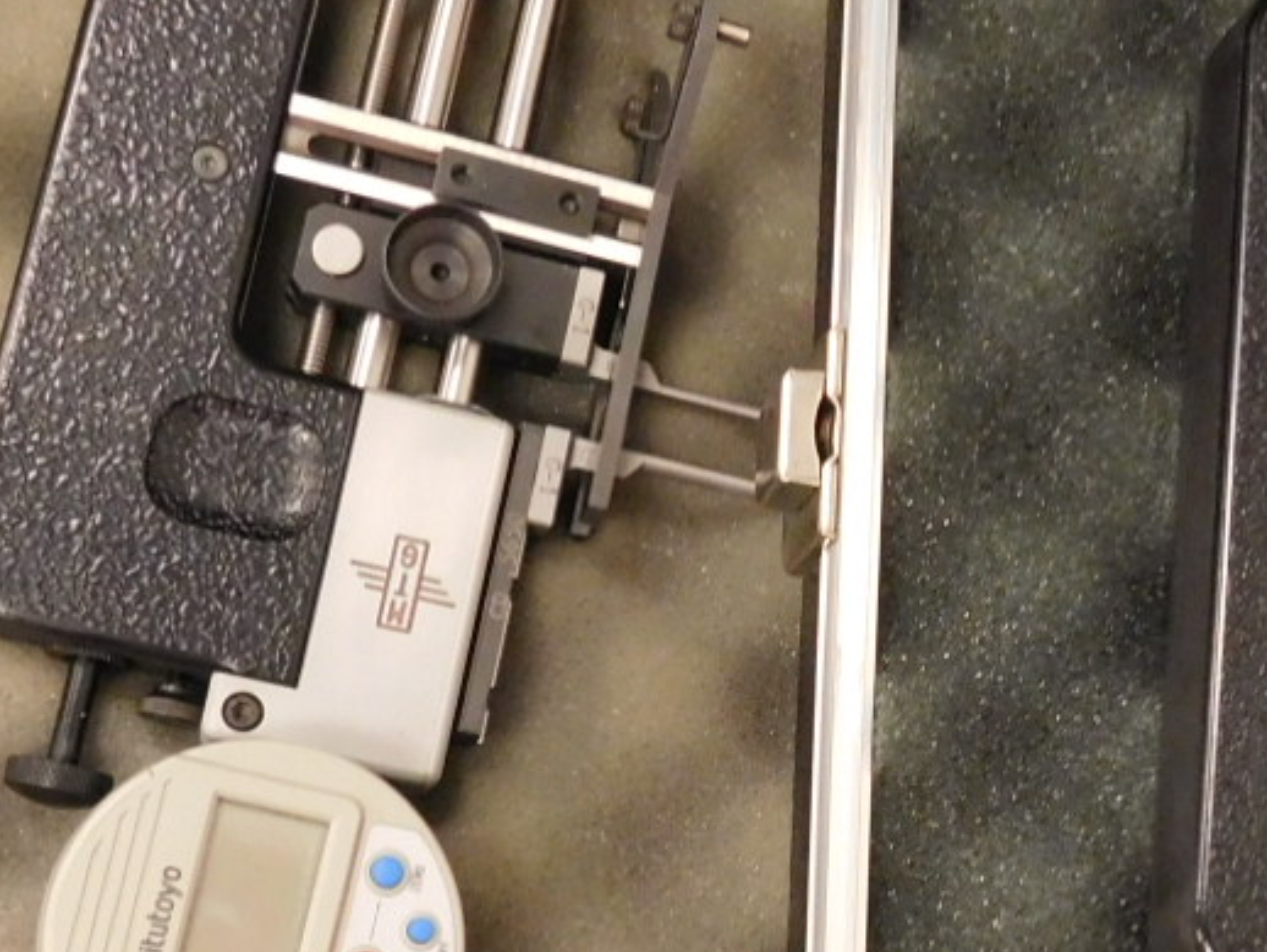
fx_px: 2600
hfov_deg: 27.2
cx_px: 861
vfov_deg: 20.6
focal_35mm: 71
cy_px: 712
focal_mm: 4
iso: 360
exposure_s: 1/30
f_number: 3
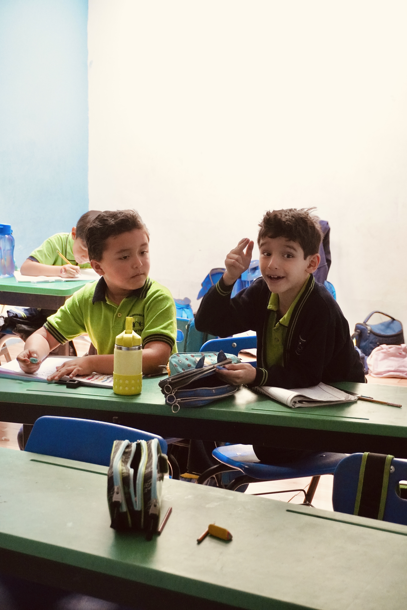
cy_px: 305
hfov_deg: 21.6
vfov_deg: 31.9
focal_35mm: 63
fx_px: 1068
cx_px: 204
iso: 4000
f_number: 5.6
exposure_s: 1/160
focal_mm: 42
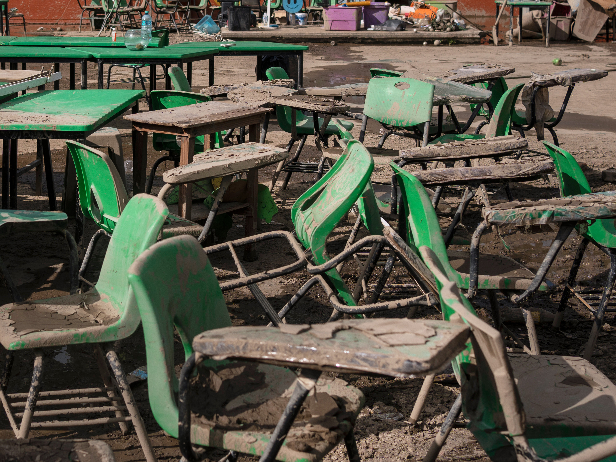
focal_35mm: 67
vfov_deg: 21.8
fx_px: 1192
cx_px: 184
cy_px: 126
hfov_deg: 28.7
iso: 100
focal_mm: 35
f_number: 4.5
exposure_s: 1/2500
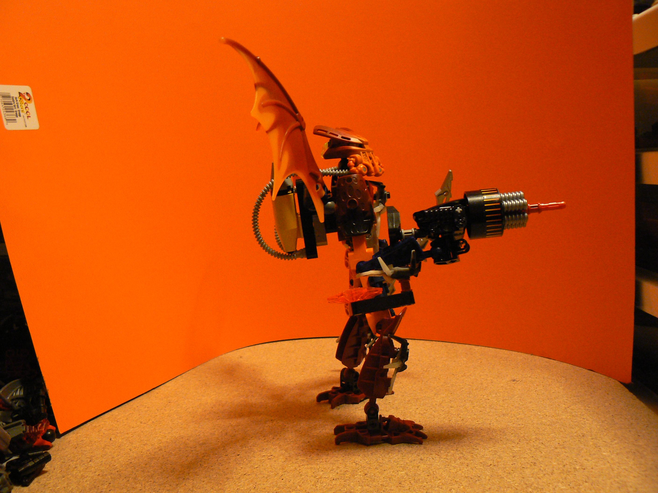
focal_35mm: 36
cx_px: 329
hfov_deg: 51.4
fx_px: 684
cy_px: 246
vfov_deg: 39.7
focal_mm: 6
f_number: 2.8
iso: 200
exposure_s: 1/13
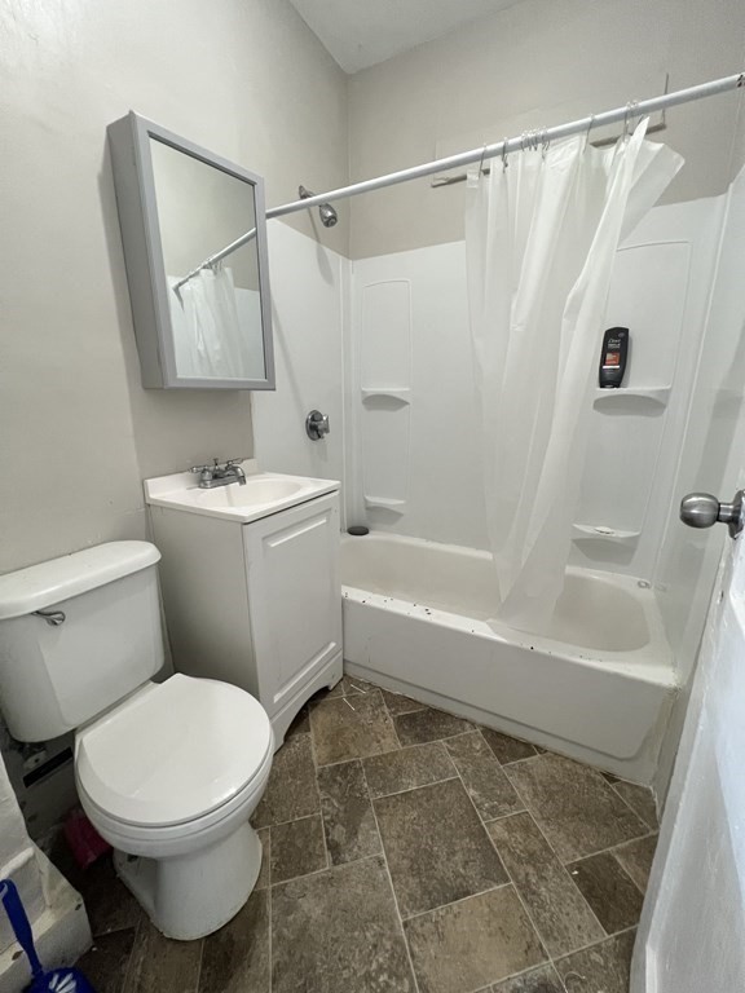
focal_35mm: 13
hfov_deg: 89.9
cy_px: 496
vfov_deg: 106.2
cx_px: 372
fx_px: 373
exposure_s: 1/60
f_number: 1.8
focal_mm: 1.57
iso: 200
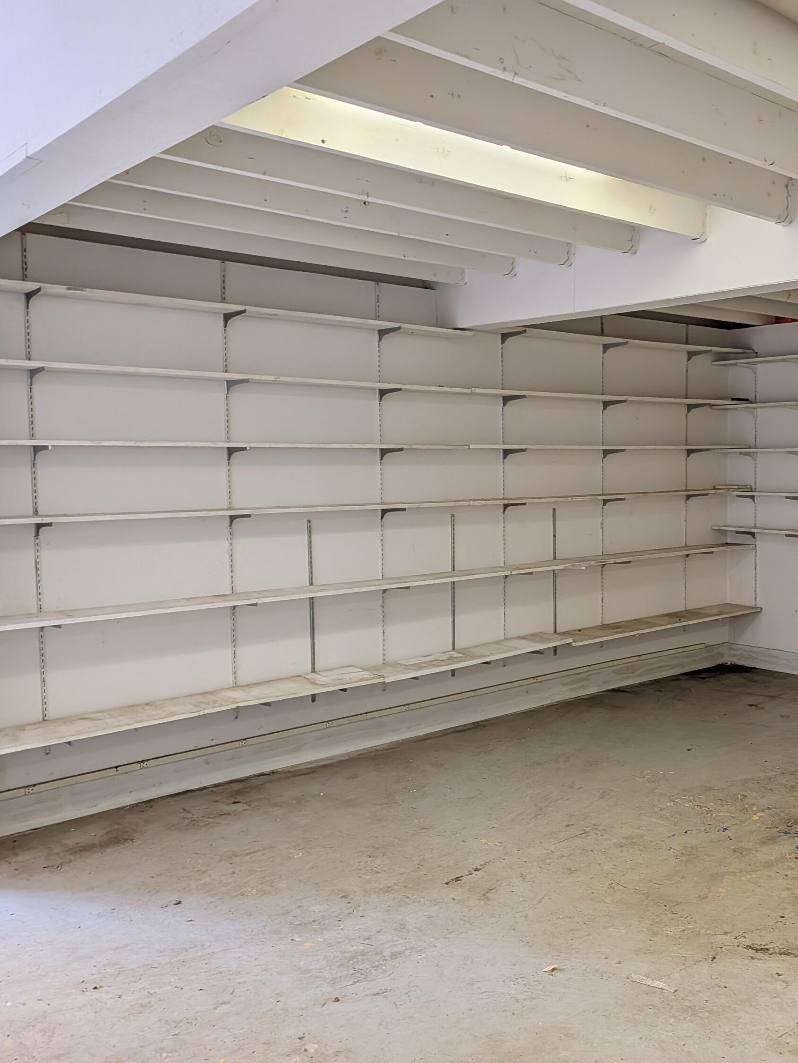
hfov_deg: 42.9
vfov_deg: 56.8
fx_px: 983
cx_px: 592
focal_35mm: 32
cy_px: 532
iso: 104
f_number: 1.68
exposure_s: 1/60
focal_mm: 6.9
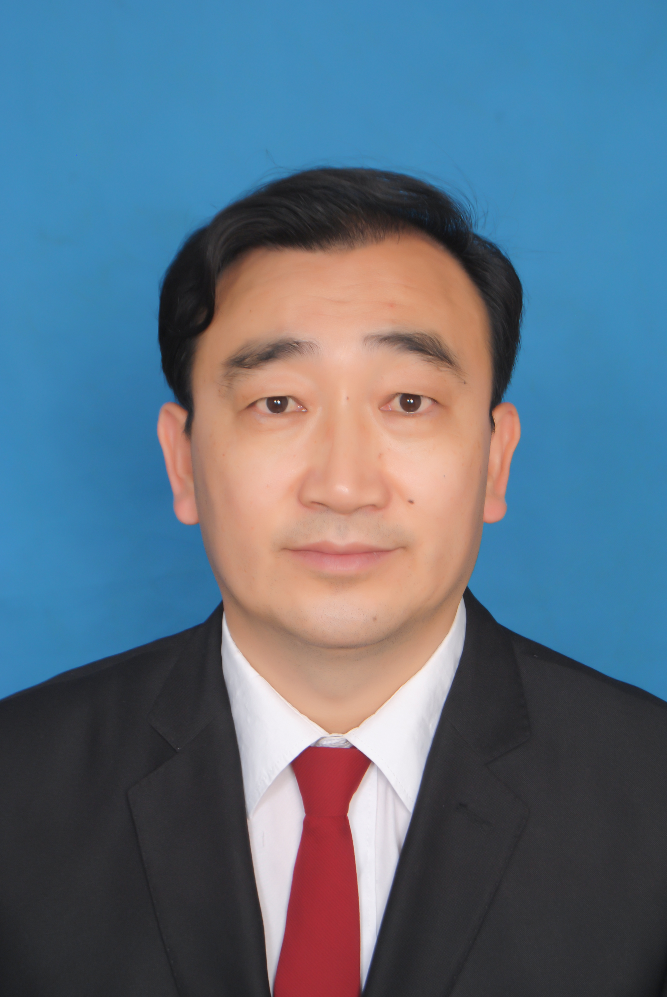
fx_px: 2286
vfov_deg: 24.6
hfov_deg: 16.6
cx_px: 334
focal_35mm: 82
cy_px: 498
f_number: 7.1
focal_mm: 55
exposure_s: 1/100
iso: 200
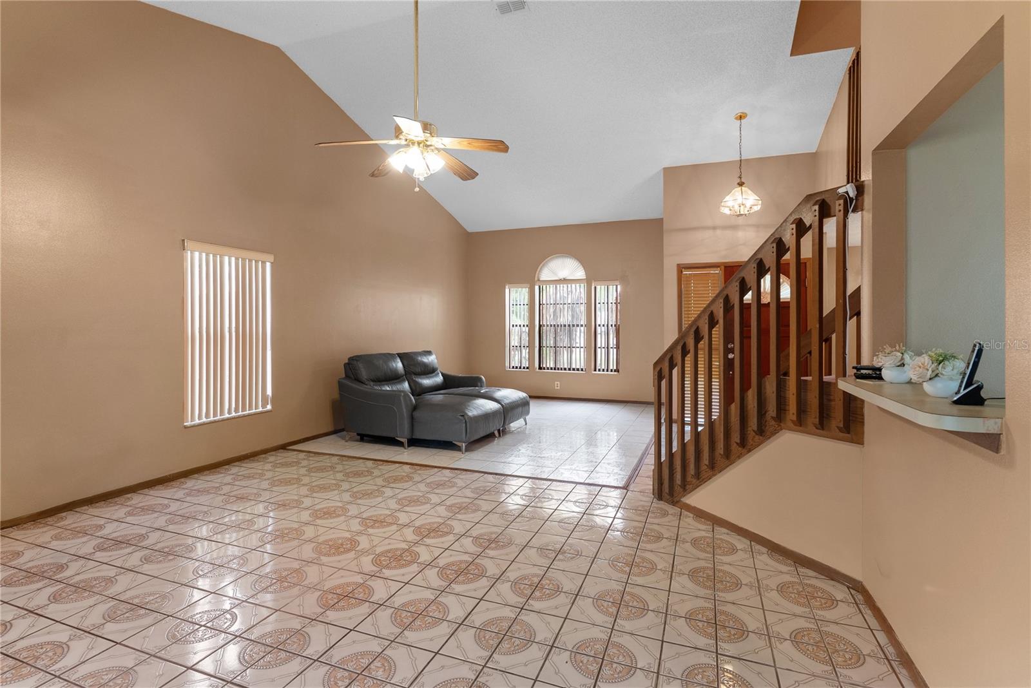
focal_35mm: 17
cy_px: 344
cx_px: 516
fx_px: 487
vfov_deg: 70.5
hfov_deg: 93.3
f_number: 8
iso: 400
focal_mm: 17
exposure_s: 1/2
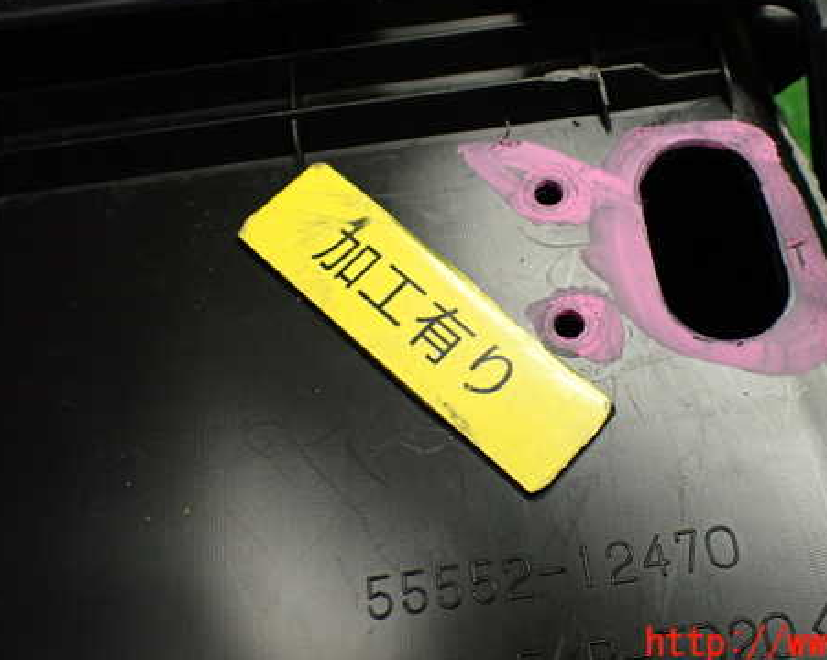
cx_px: 510
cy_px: 255
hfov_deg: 46.5
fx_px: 954
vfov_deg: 38.0
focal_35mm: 39
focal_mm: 5.4
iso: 400
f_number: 2.3
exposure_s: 1/125
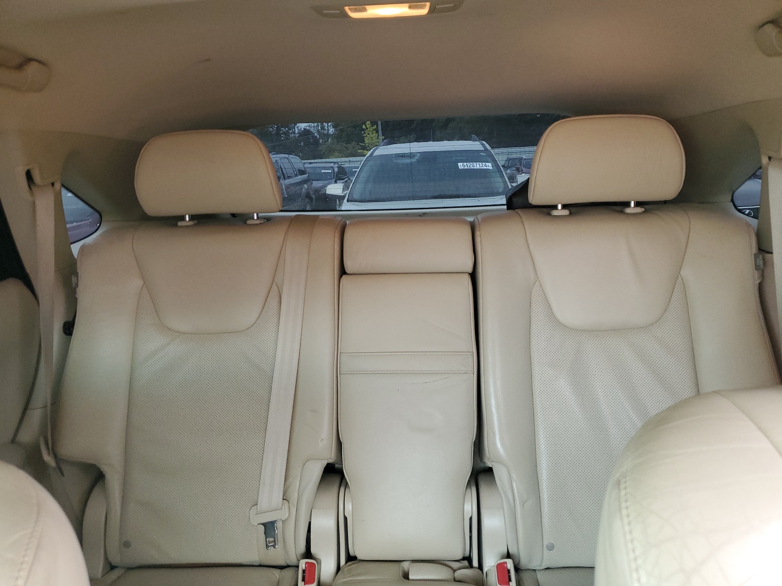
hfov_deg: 67.3
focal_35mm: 26
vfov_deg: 53.1
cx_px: 391
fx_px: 587
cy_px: 293
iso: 166
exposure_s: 1/60.2
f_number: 1.5
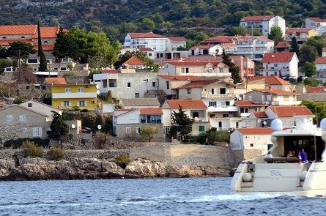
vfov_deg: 2.5
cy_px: 55
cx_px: 49
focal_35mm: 555
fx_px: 5018
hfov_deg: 3.7
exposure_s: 1/2500
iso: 640
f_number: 5
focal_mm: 165
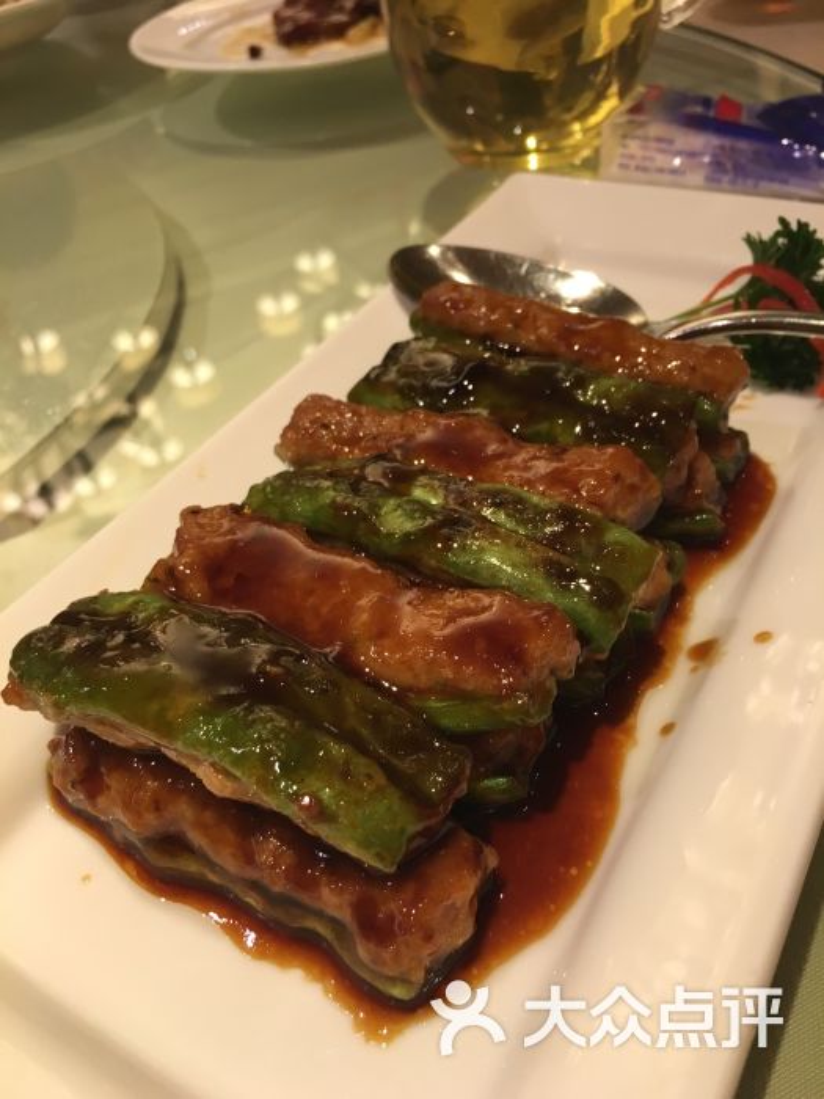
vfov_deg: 61.7
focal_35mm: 29
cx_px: 412
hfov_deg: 48.2
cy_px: 550
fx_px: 920
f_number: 2.2
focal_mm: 4.15
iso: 64
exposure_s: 1/33
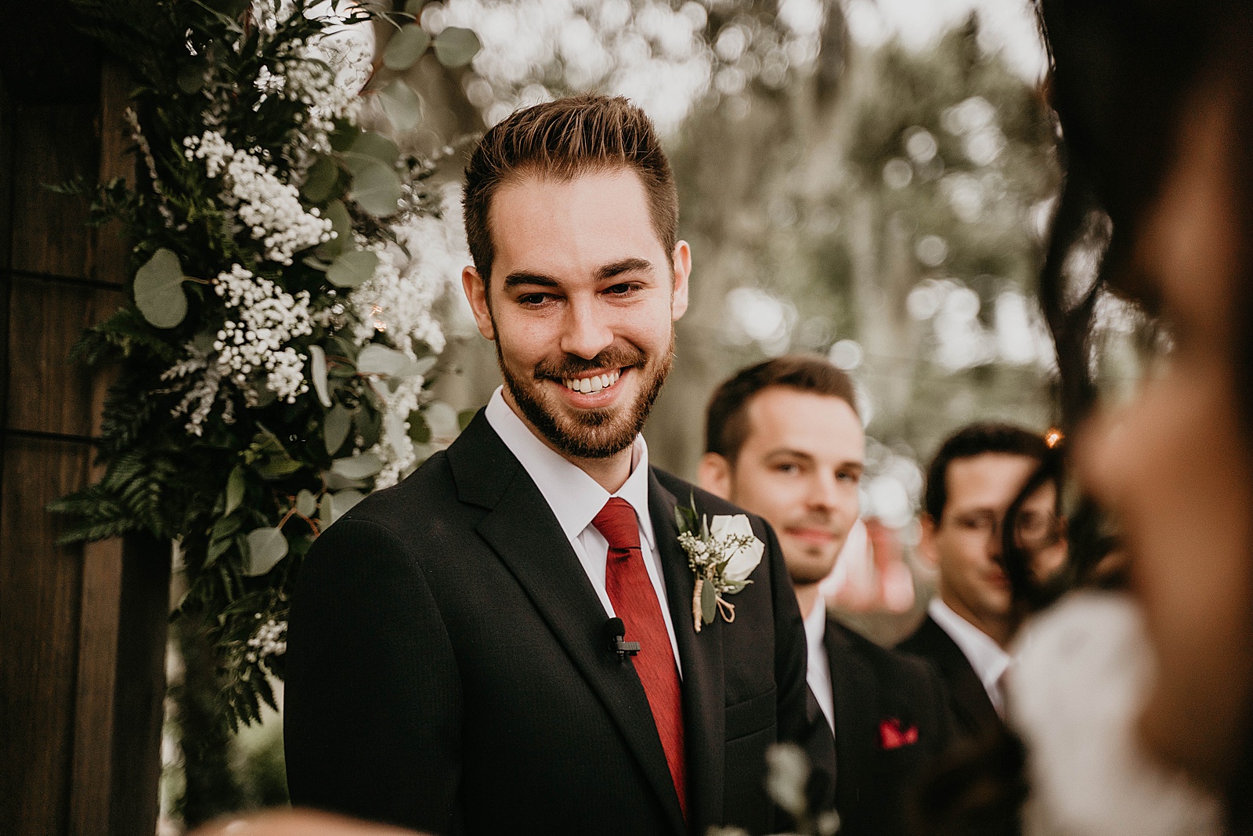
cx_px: 626
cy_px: 418
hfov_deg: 27.0
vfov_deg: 18.2
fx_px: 2610
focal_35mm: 75
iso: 500
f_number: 2.8
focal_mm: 75
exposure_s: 1/320
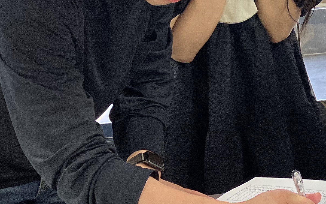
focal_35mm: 100
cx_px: 385
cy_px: -15
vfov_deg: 12.9
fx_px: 888
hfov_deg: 19.6
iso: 64
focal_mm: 3.99
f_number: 1.8
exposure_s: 1/50
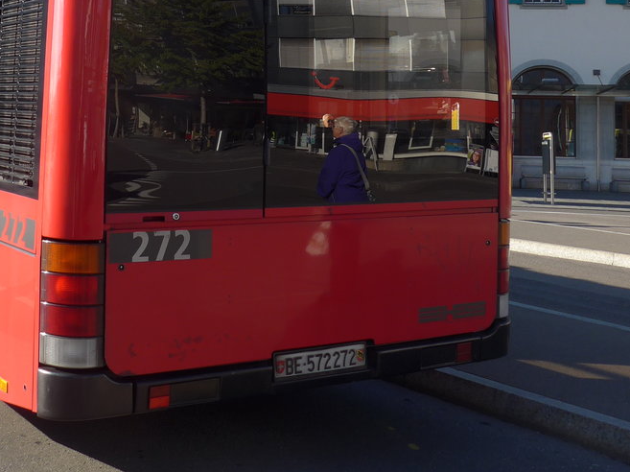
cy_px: 60
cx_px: 153
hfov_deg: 35.3
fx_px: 964
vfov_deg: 26.7
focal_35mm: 53
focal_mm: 6
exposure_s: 1/640
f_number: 2.8
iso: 80
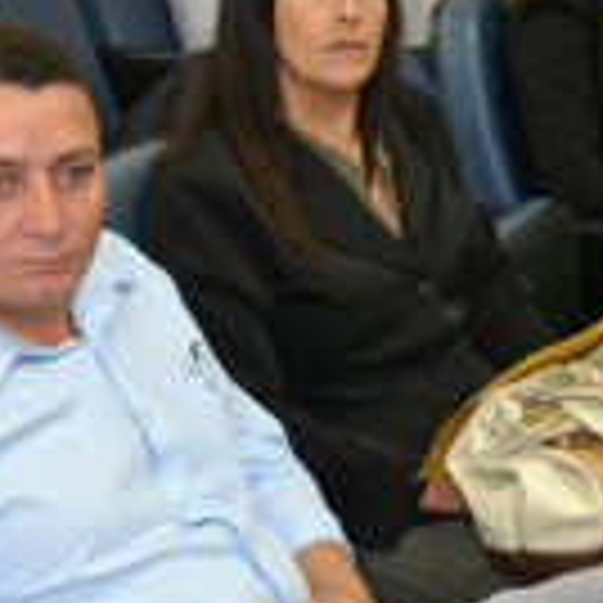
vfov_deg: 18.3
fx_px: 1872
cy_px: 340
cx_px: 68
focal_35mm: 95
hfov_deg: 18.0
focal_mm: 20
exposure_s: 1/60
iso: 1600
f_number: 3.8
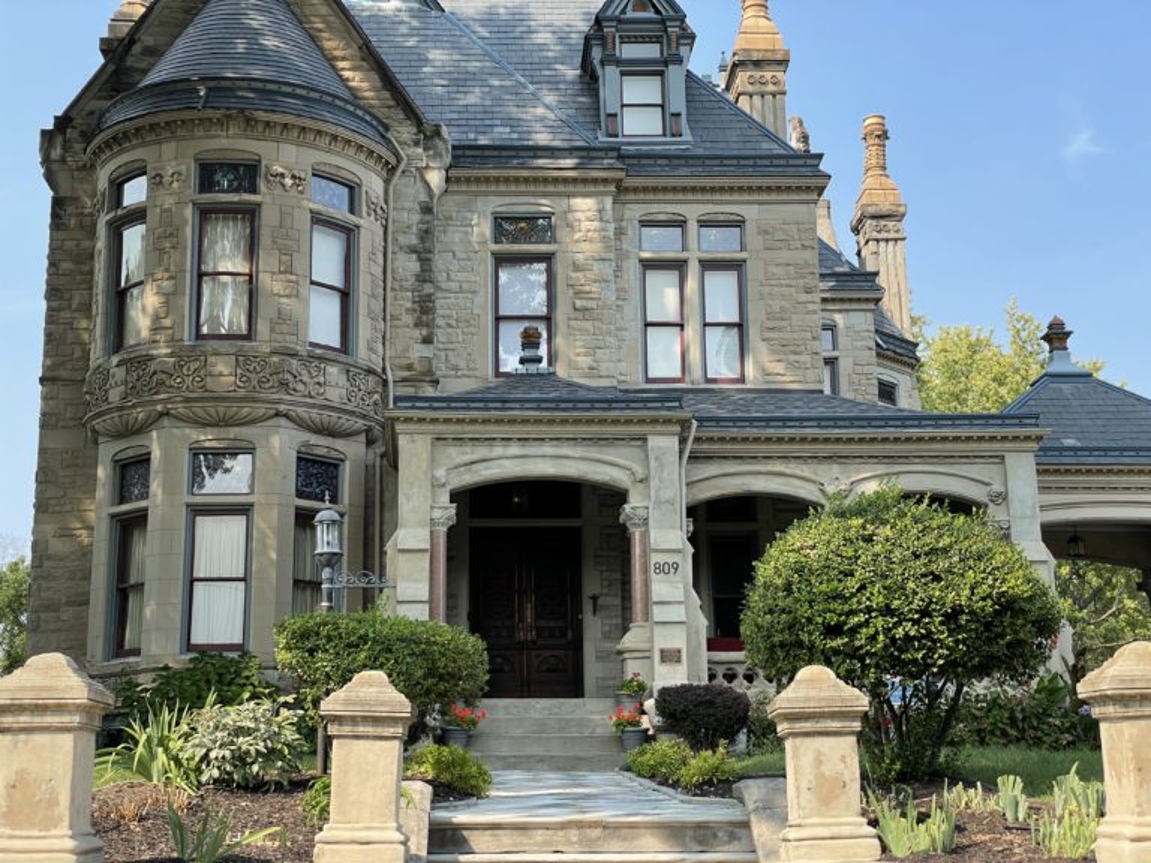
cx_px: 576
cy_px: 432
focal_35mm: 52
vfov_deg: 28.0
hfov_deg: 36.8
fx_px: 1729
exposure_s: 1/648
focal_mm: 6
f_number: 2
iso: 25
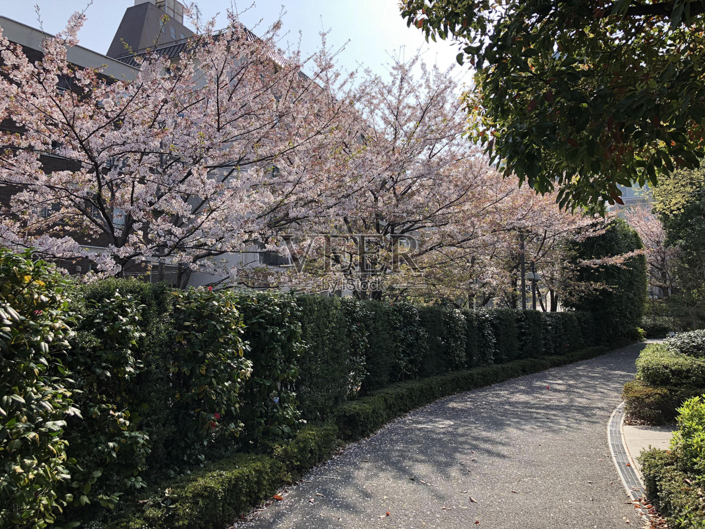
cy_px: 264
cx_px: 352
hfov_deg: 63.4
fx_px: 570
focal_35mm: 28
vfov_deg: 49.7
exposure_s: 1/979
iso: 20
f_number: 1.8
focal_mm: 4
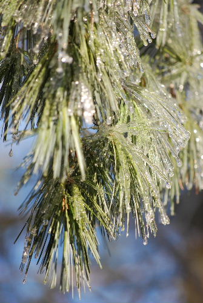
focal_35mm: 300
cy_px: 152
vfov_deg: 6.9
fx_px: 2529
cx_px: 102
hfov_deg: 4.6
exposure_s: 1/125
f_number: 7.1
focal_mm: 200
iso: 200
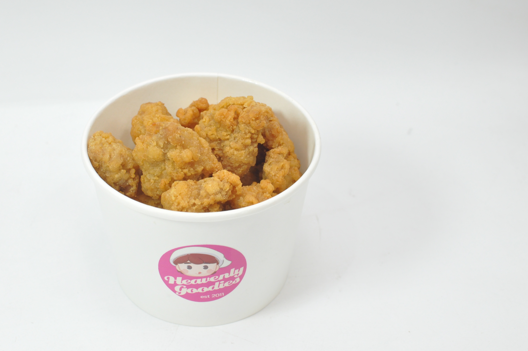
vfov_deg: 20.4
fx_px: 976
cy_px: 170
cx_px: 201
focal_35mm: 67
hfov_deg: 30.2
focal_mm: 35
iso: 800
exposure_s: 1/80
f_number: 6.3
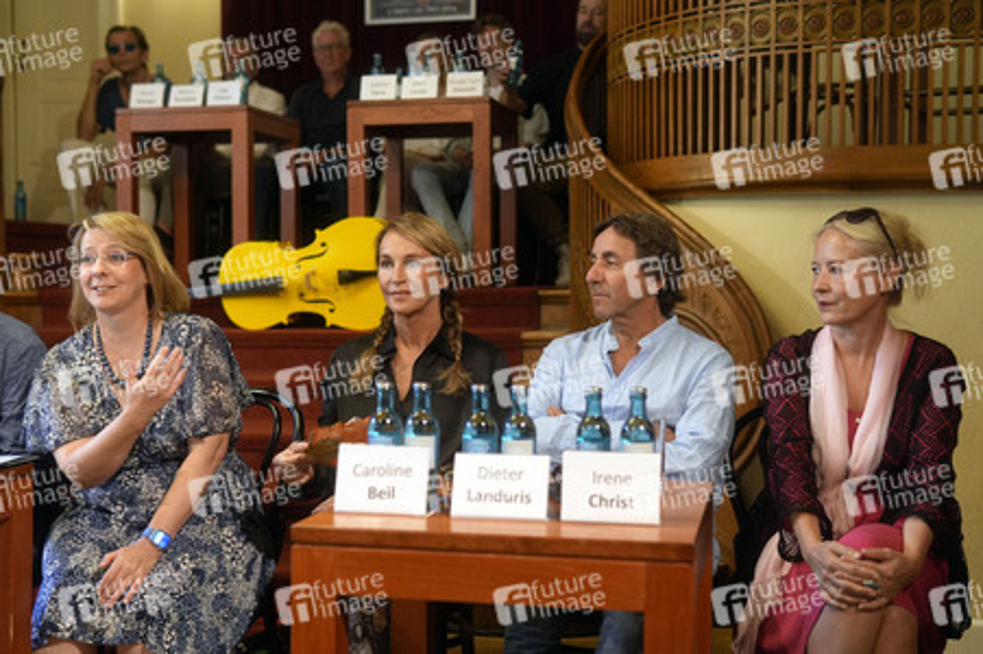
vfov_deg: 29.8
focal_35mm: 45
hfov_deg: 43.6
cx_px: 492
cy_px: 327
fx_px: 1228
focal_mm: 30
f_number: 2
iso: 640
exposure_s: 1/200
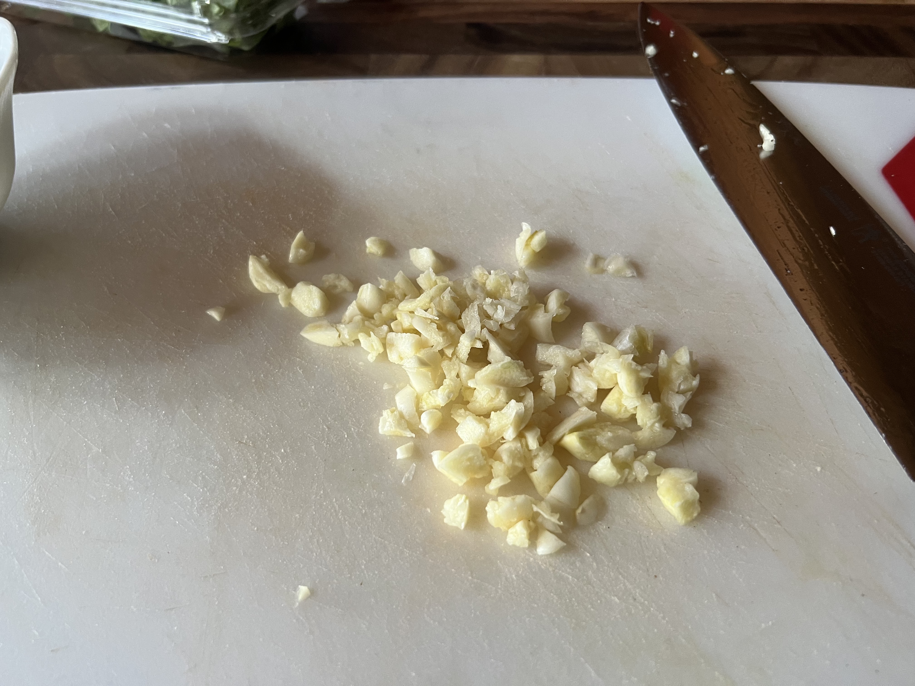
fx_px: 687
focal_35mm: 26
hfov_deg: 67.3
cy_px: 343
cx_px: 458
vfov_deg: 53.1
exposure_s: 1/60
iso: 160
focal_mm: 5.7
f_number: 1.5
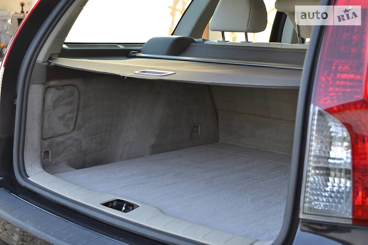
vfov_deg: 25.0
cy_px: 122
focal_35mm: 54
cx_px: 184
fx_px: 552
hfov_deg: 36.9
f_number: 5
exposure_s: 1/80
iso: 400
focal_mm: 36
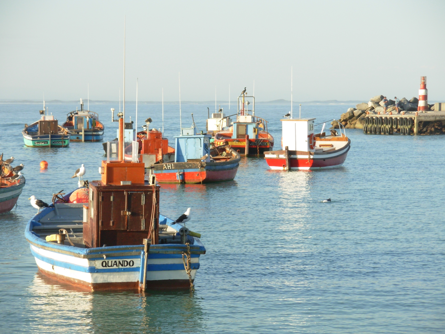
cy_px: 167
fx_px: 1825
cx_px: 222
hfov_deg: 13.9
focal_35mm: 142
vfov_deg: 10.4
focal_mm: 23.5
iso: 50
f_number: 4.5
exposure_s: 1/256
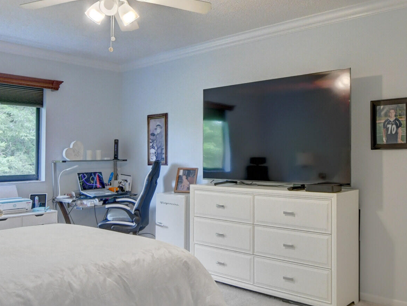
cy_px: 151
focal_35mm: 32
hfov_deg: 56.4
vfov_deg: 44.2
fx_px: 376
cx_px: 244
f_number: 8
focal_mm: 10
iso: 1000
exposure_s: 1/30
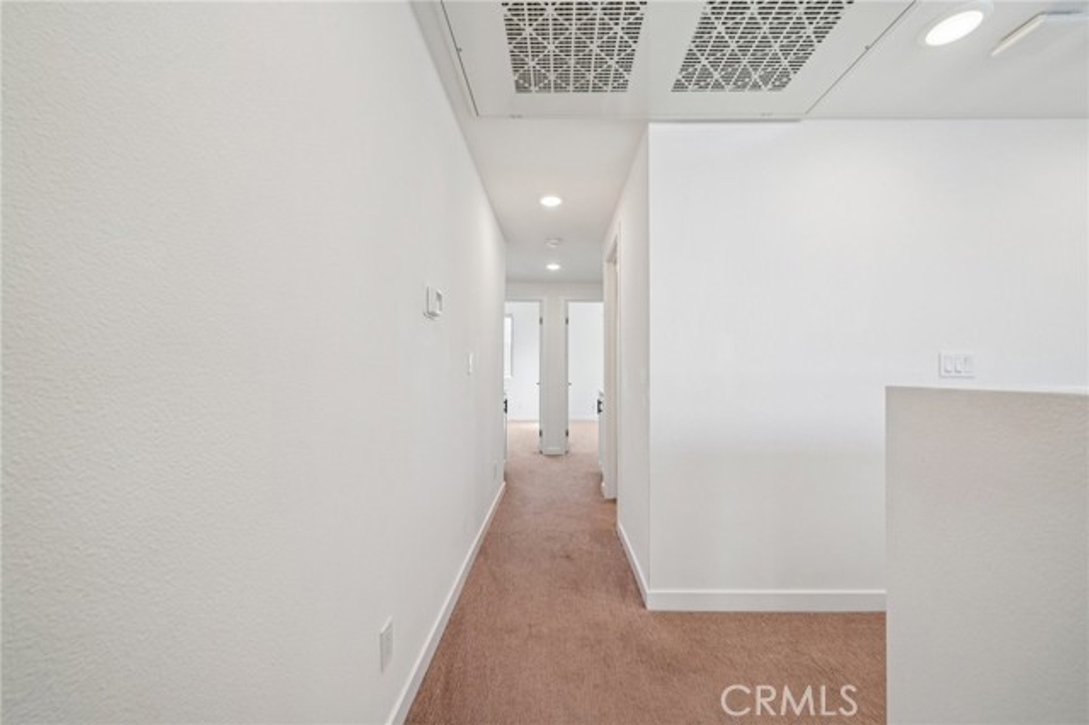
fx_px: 393
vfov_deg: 85.4
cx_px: 544
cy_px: 362
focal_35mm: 13
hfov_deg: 108.4
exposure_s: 1/30
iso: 250
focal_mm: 13
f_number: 8
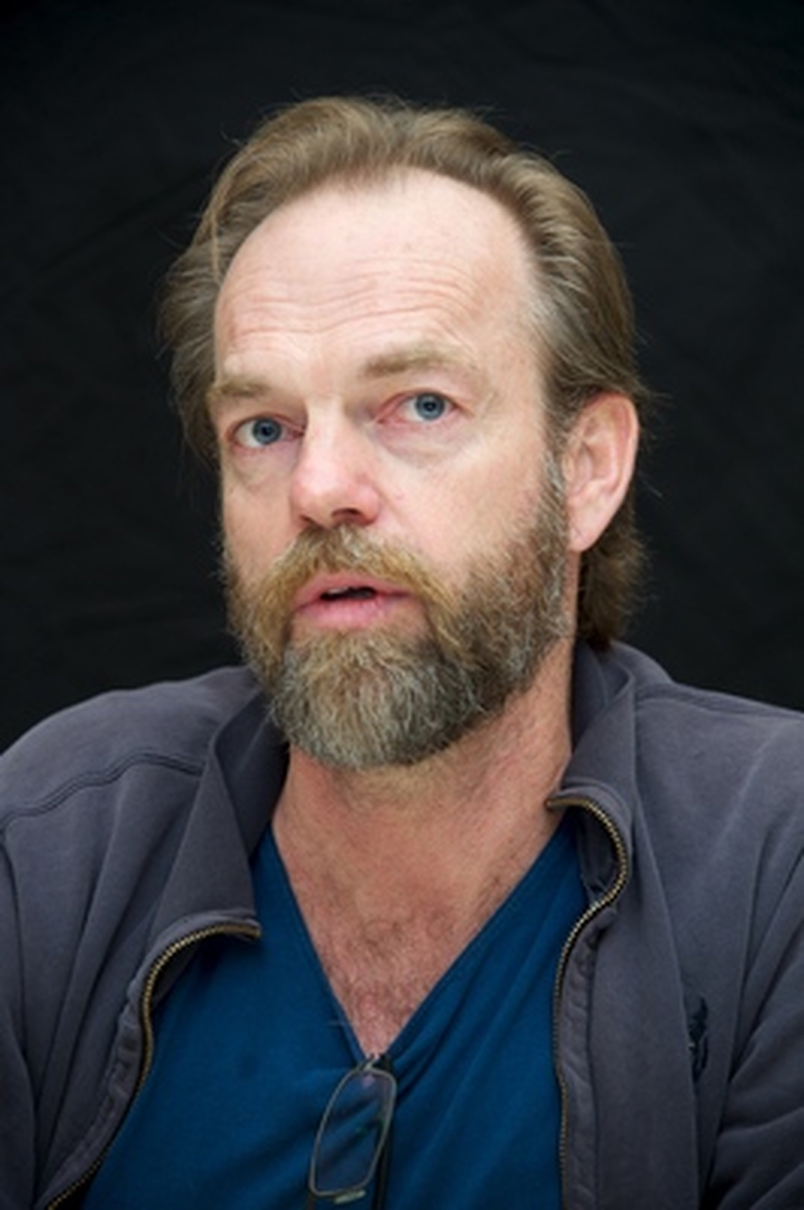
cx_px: 402
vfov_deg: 10.8
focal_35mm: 190
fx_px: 6376
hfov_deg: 7.2
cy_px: 605
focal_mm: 190
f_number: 5.6
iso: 800
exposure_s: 1/60
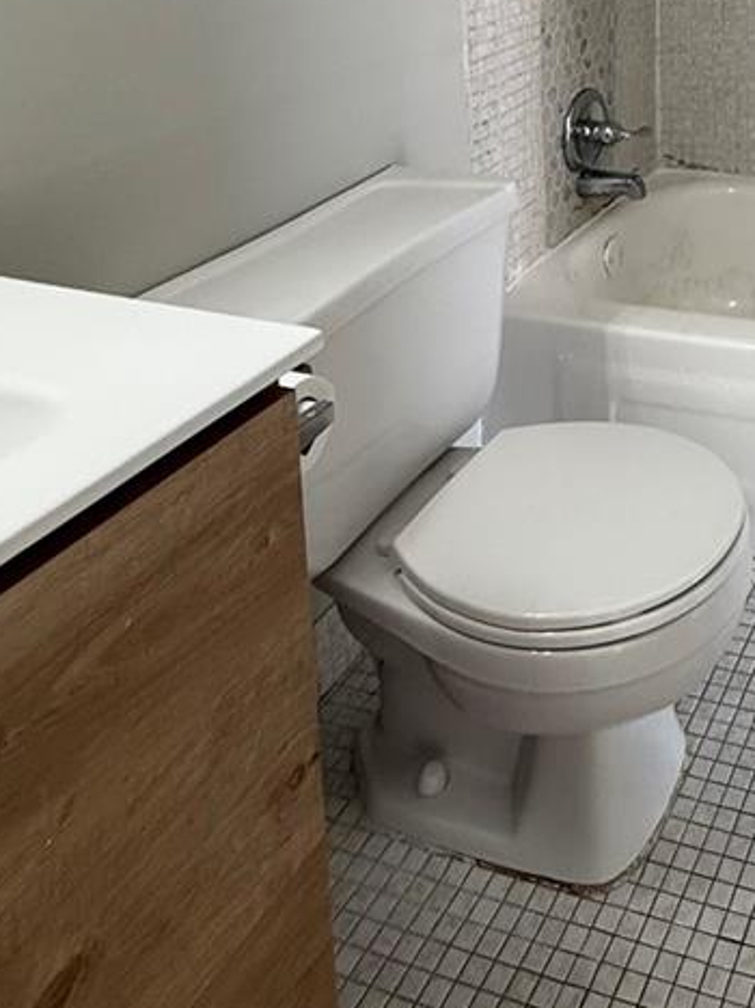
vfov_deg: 42.6
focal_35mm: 36
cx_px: 854
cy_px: -47
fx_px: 1047
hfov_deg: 33.8
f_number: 2.2
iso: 200
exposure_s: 1/120
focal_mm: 2.22
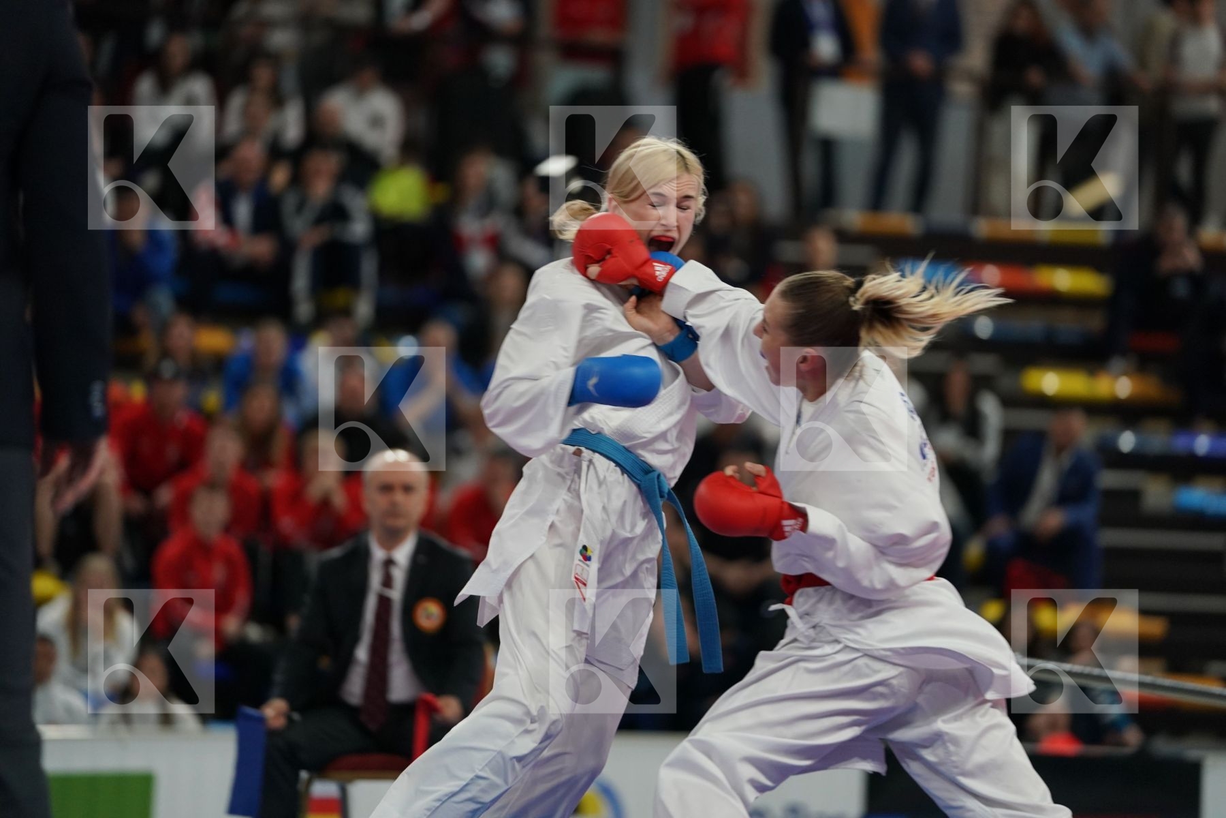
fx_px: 6811
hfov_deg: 10.3
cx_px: 613
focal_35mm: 200
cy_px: 409
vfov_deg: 6.9
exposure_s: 1/1000
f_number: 2.8
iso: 2000
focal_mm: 200
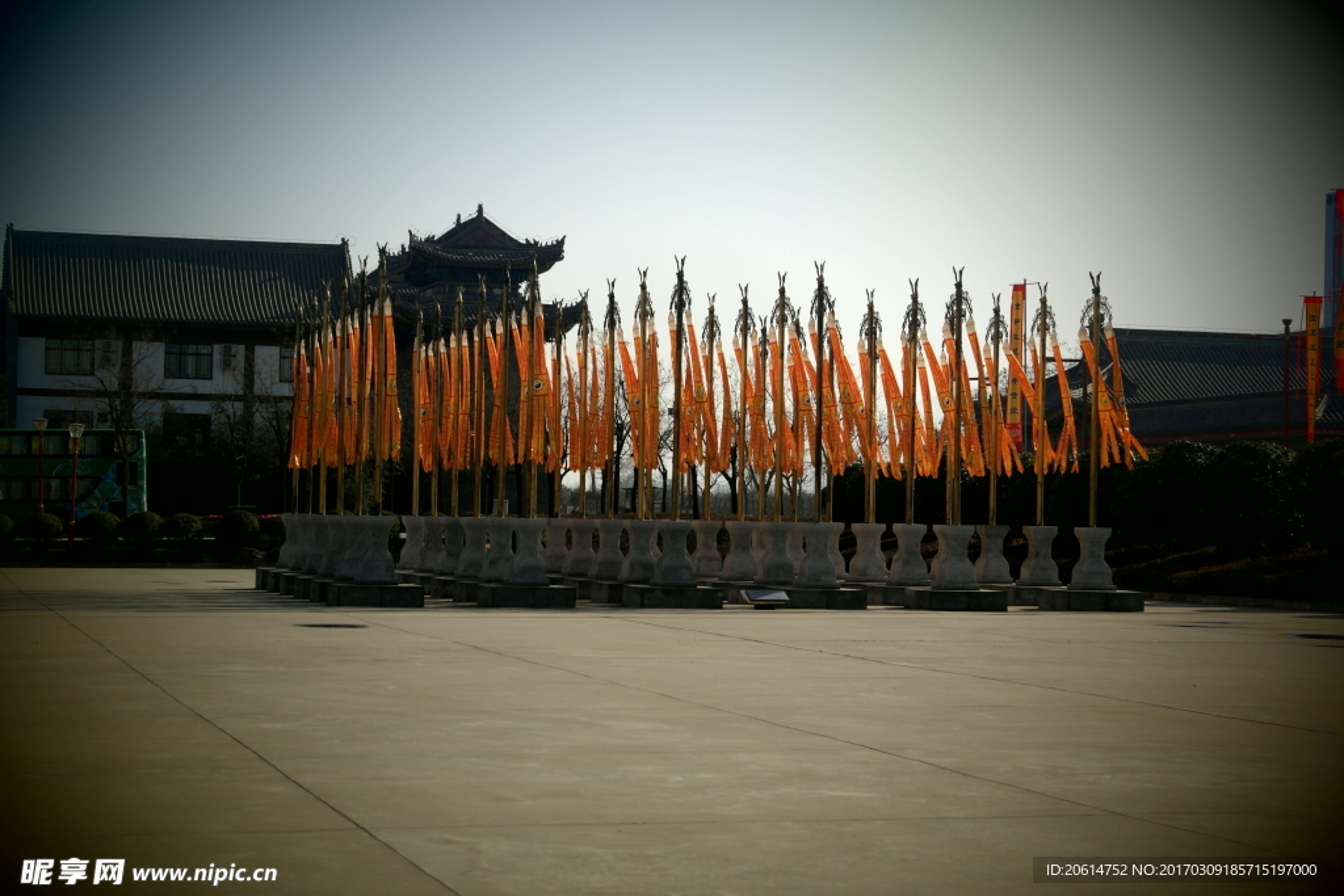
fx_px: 2875
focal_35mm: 77
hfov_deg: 26.3
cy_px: 448
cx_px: 672
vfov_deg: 17.7
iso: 100
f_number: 8
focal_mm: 50
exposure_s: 1/250
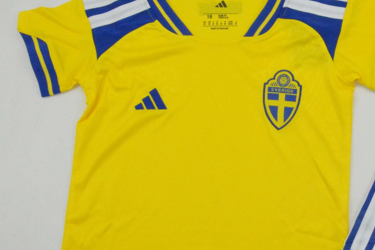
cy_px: 161
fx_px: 646
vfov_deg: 21.8
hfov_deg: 30.6
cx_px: 356
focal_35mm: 62
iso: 6400
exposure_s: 1/200
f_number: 25
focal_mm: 21
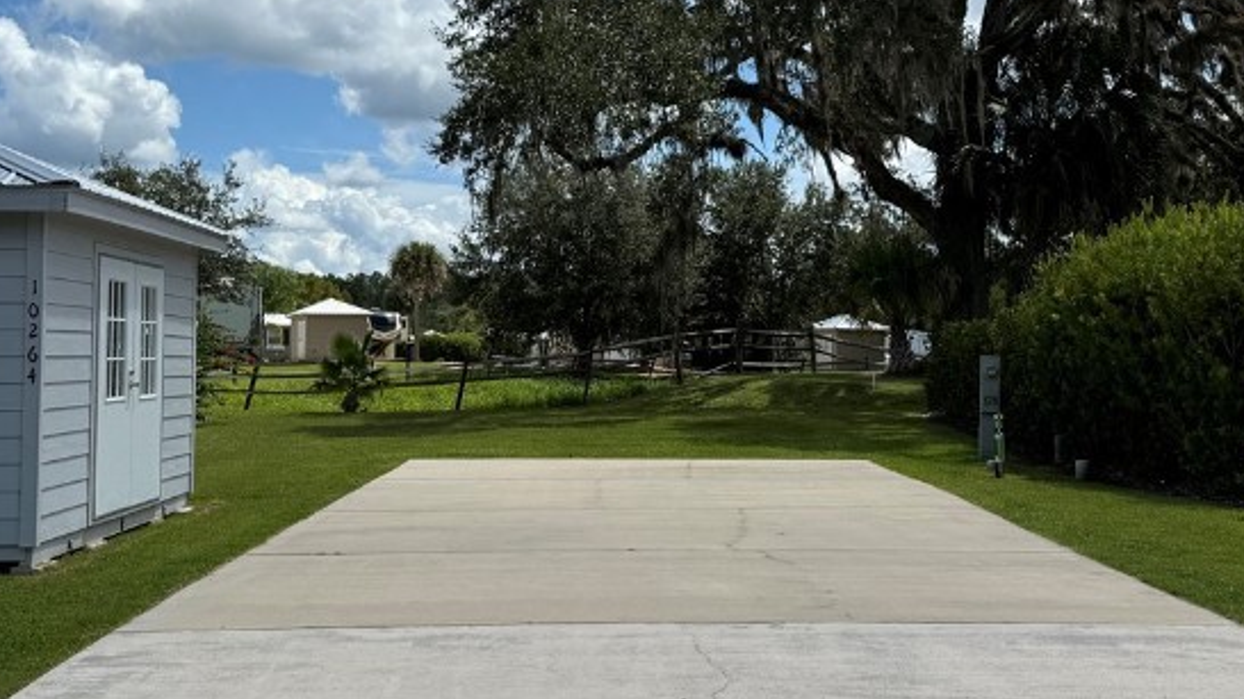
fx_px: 1616
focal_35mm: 49
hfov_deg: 42.1
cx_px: 620
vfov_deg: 24.3
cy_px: 235
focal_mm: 6.76
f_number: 1.78
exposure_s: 1/7353
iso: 80
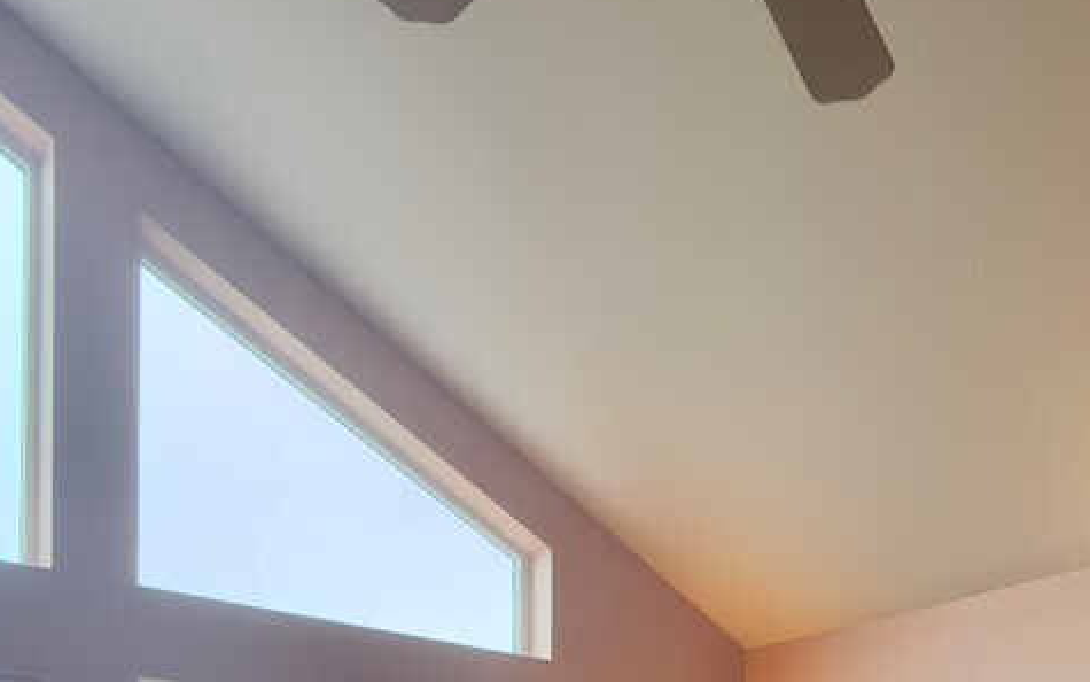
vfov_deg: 21.9
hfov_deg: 39.0
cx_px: 840
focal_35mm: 50
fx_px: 1485
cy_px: 994
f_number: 2.2
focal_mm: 2.22
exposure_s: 1/120
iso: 64
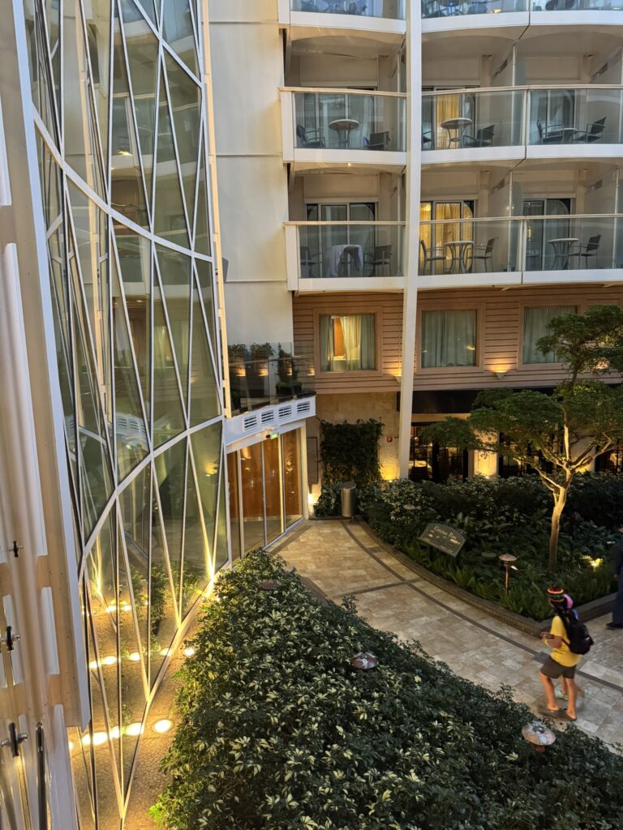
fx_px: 576
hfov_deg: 56.8
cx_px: 312
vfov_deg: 71.6
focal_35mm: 24
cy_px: 415
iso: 800
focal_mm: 6.76
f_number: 1.78
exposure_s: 1/60
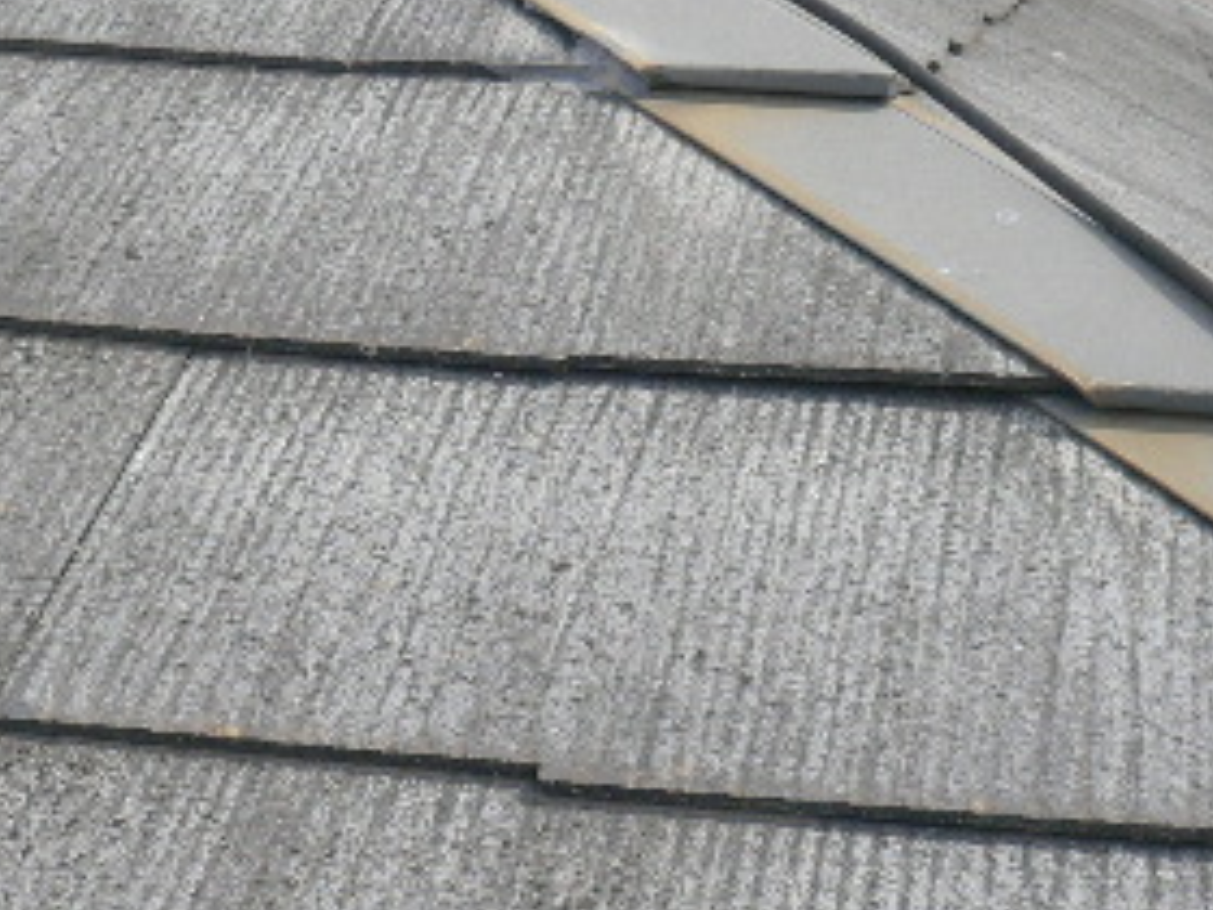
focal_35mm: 80
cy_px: 303
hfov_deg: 24.4
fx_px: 2803
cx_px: 468
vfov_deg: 18.4
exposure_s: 1/160
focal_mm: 5.8
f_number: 5.6
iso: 80
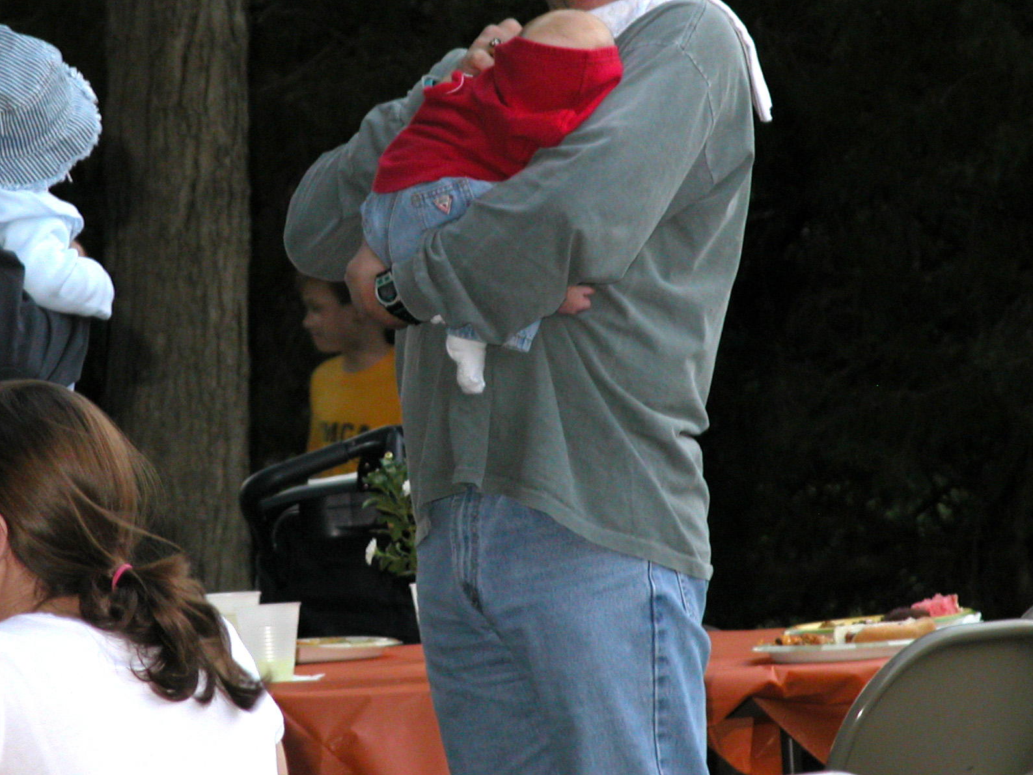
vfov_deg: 3.5
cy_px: 209
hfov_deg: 4.6
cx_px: 338
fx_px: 12801
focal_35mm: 429
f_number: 4.2
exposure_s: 1/125
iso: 200
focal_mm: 67.7
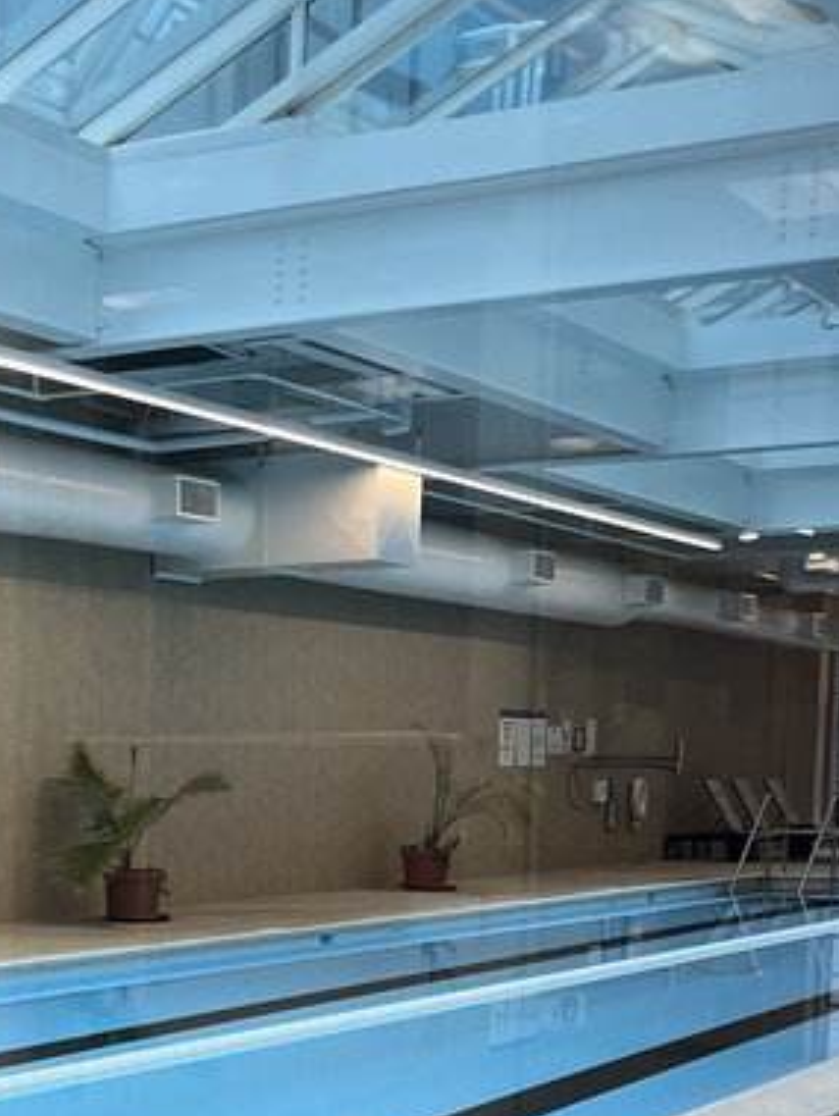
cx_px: -259
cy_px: 998
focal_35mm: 74
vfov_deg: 25.5
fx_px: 2387
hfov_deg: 18.5
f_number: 1.6
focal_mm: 5.1
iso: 100
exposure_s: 1/120
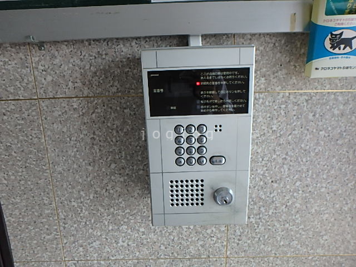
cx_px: 178
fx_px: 216
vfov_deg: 63.4
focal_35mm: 21
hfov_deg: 79.0
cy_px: 134
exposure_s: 1/30
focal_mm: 3.7
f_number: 3.5
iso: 320
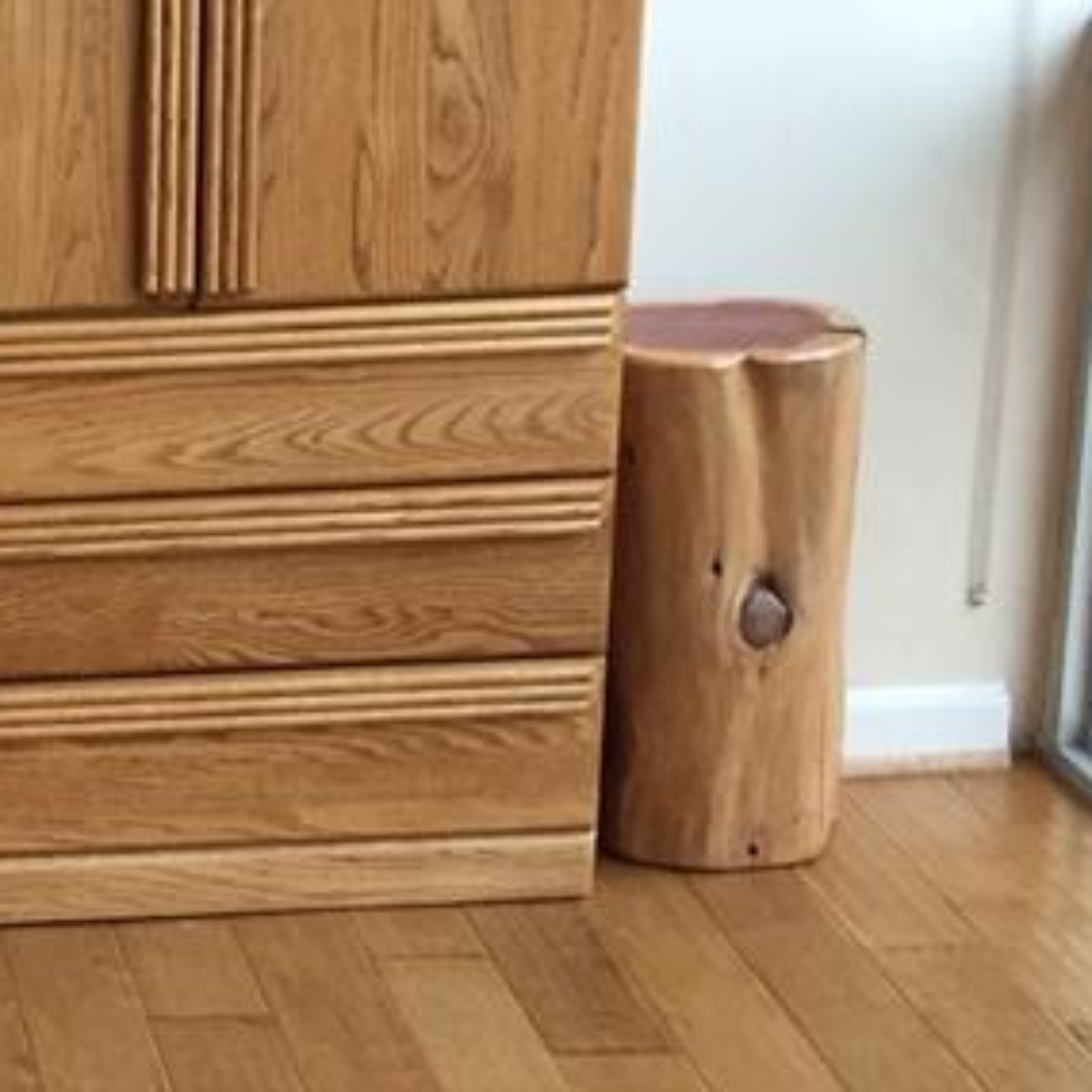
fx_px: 3284
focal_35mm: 92
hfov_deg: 17.1
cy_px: 425
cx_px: -529
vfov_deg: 18.9
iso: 50
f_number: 2.2
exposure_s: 1/30
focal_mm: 4.15
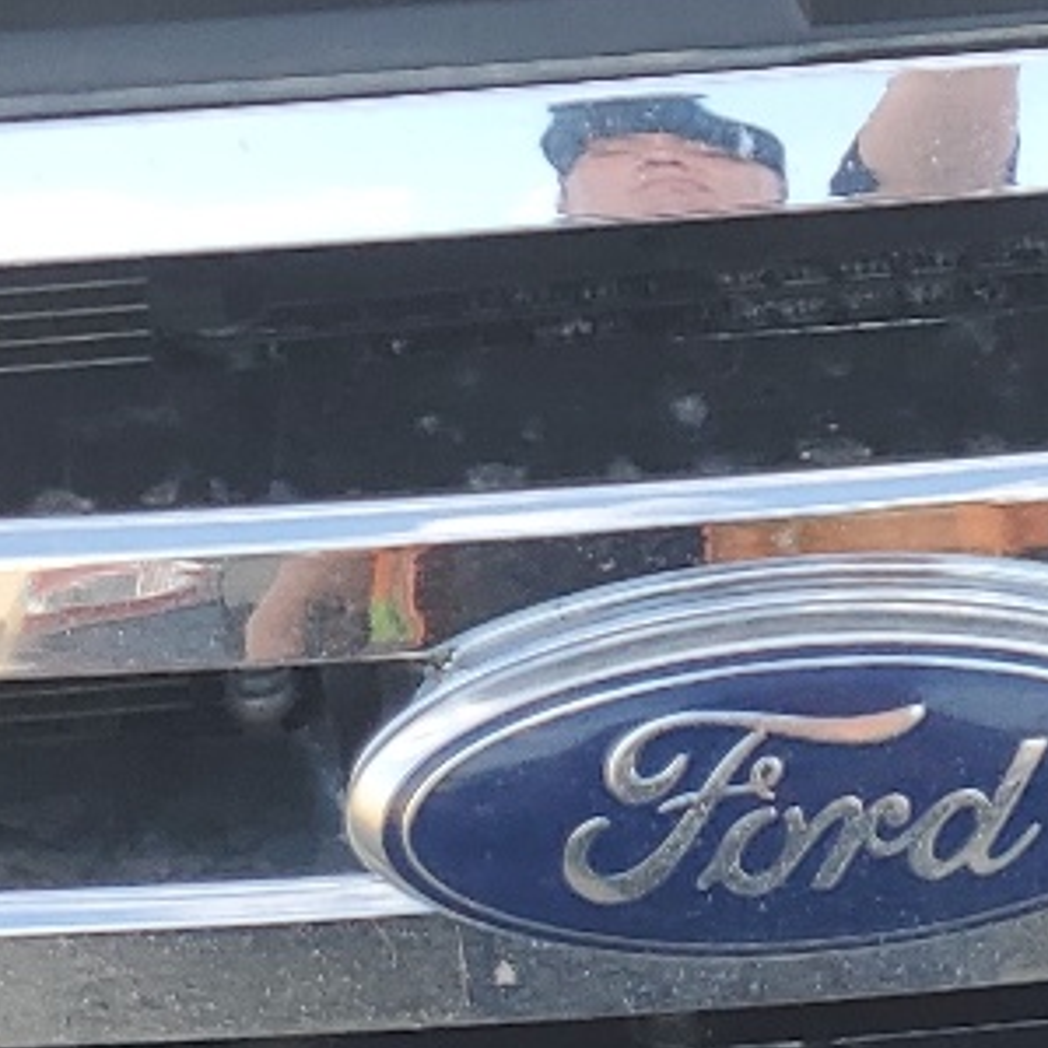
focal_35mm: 123
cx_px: 799
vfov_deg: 12.8
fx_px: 4213
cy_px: -852
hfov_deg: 14.1
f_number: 1.5
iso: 50
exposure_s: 1/385
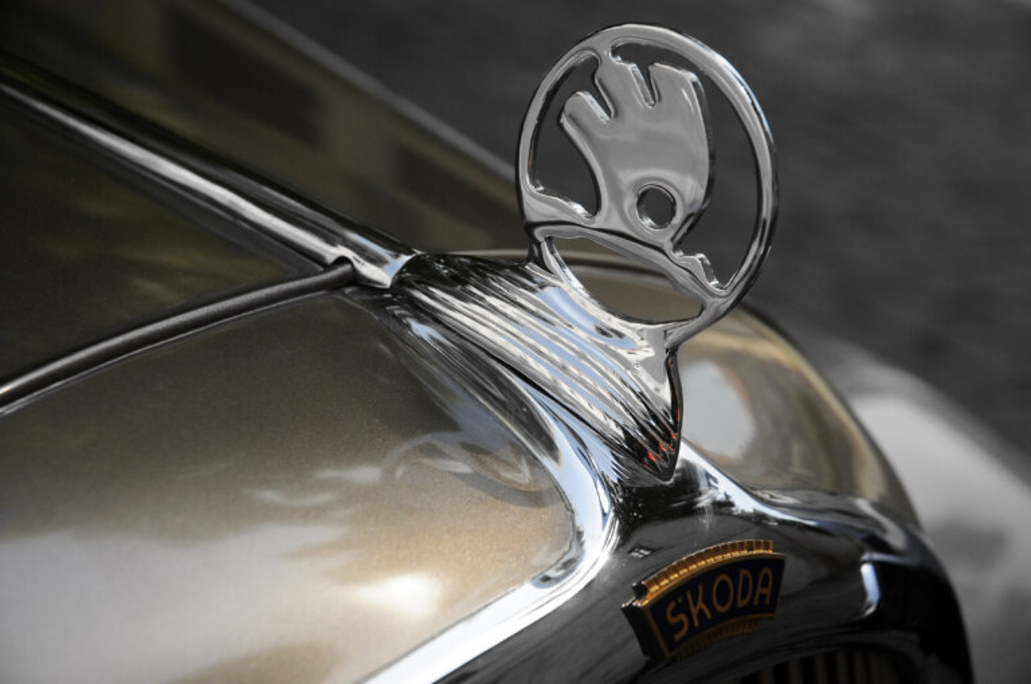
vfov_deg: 13.0
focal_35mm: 105
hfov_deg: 19.5
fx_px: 3003
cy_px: 342
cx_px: 516
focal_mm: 70
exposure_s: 1/320
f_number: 5.6
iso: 400
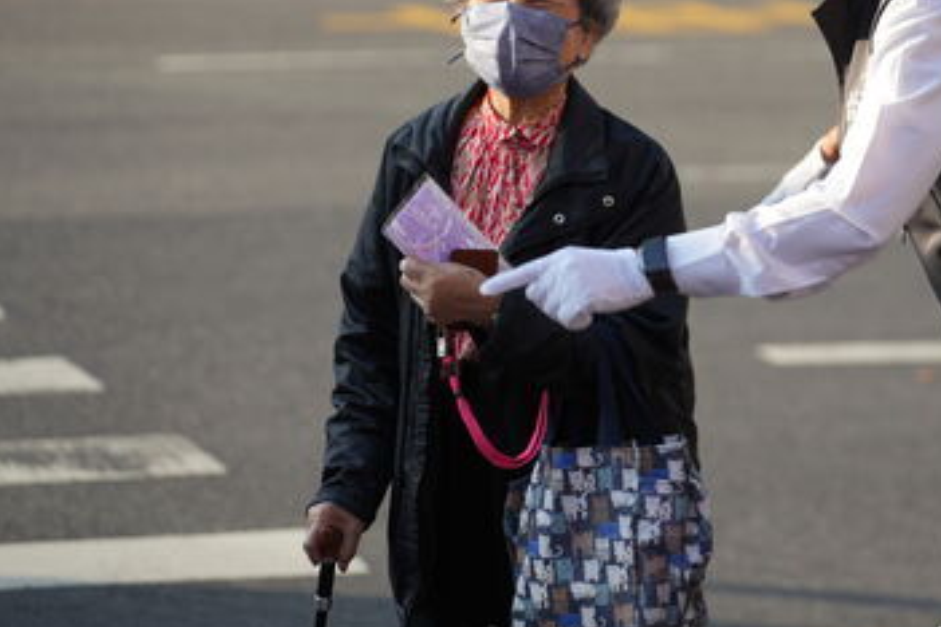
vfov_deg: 7.3
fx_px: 4914
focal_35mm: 188
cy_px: 169
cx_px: 622
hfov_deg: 10.9
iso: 100
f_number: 2.8
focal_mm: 110
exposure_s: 1/640
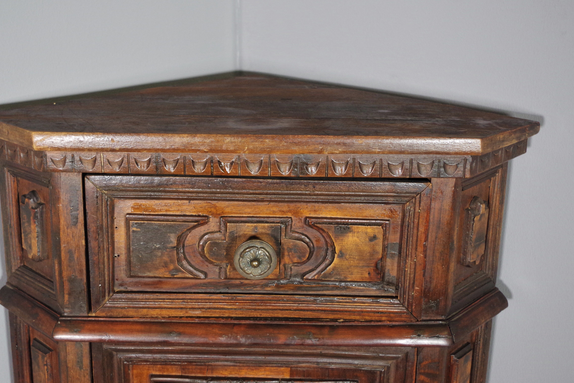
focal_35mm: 46
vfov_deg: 29.2
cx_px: 246
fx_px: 733
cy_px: 174
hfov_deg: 42.6
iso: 800
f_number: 4
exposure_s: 1/60
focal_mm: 26.25
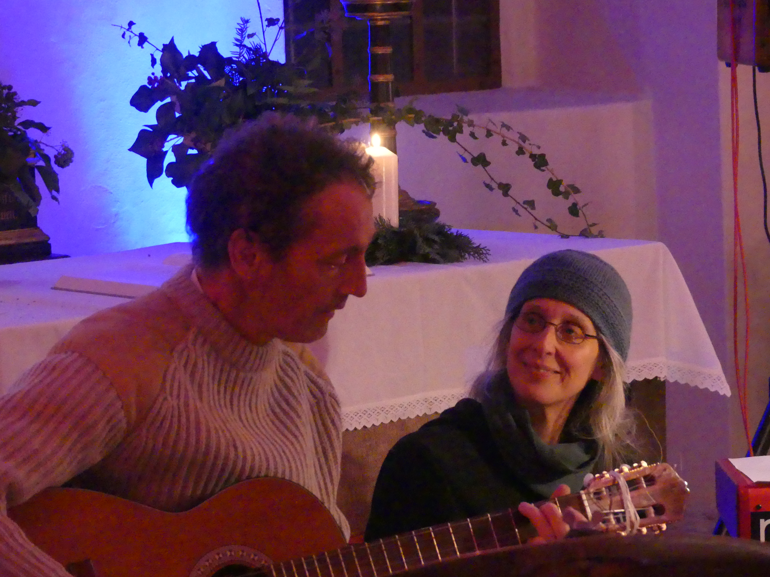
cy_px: 288
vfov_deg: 12.8
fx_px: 2580
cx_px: 385
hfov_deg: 17.0
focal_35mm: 116
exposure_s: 1/60
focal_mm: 20.9
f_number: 2.8
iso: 3200
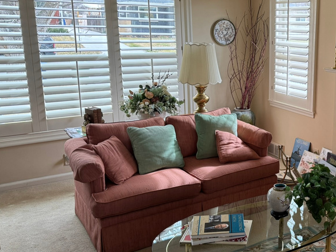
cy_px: 113
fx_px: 408
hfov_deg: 42.0
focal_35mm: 42
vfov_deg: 34.3
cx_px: 286
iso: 160
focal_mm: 6.76
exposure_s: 1/121
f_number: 1.78
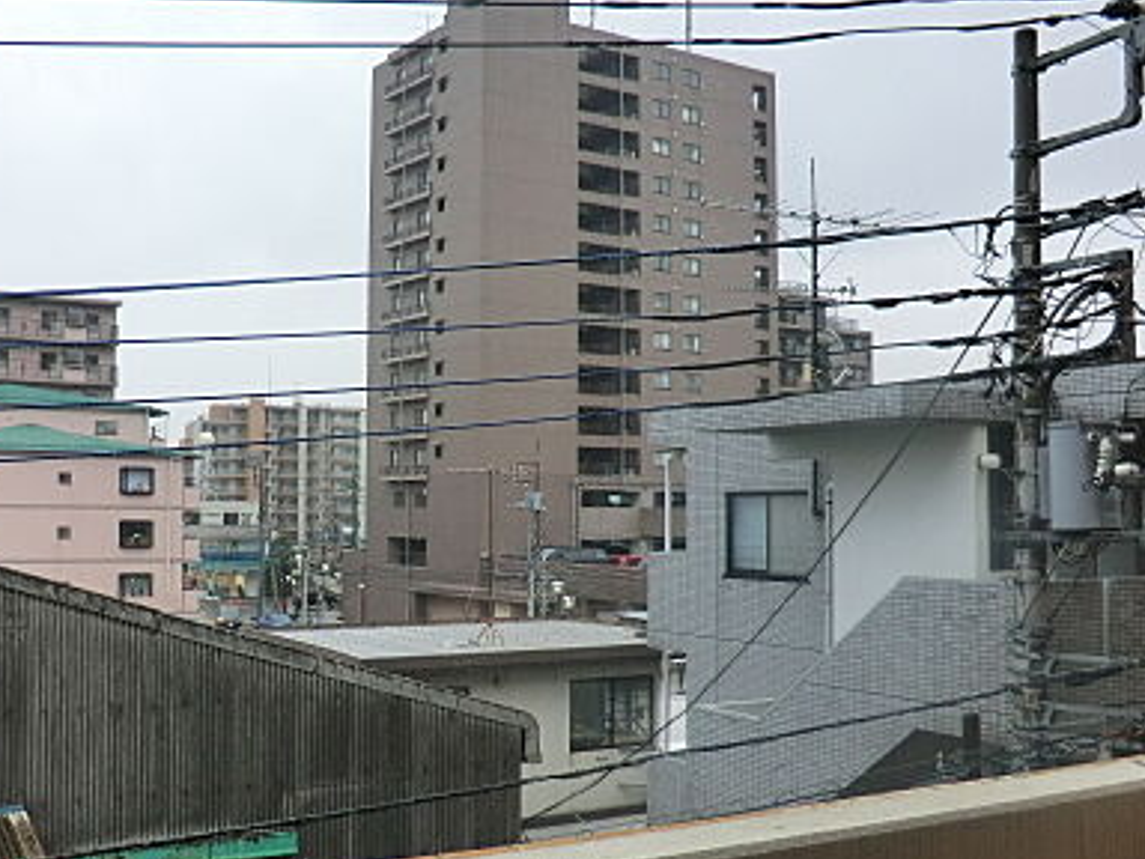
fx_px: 1323
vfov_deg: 35.9
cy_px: 498
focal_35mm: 40
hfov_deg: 46.6
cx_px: 480
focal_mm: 4.3
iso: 80
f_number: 3.2
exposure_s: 1/100
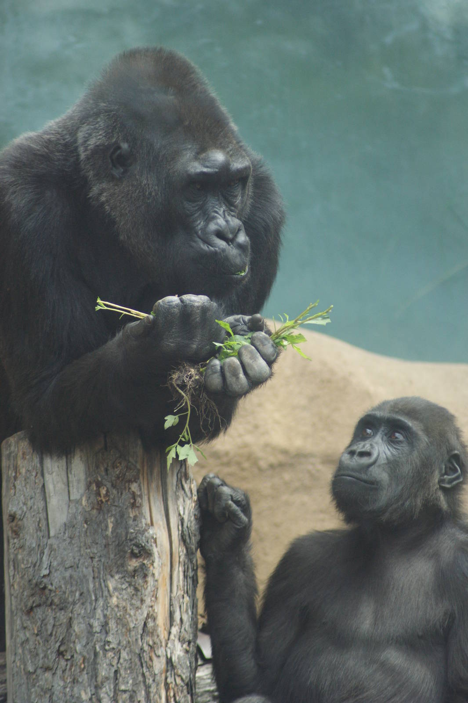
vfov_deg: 4.6
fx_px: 8784
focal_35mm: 450
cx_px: 234
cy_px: 352
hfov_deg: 3.1
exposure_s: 1/320
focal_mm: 300
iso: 400
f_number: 5.6
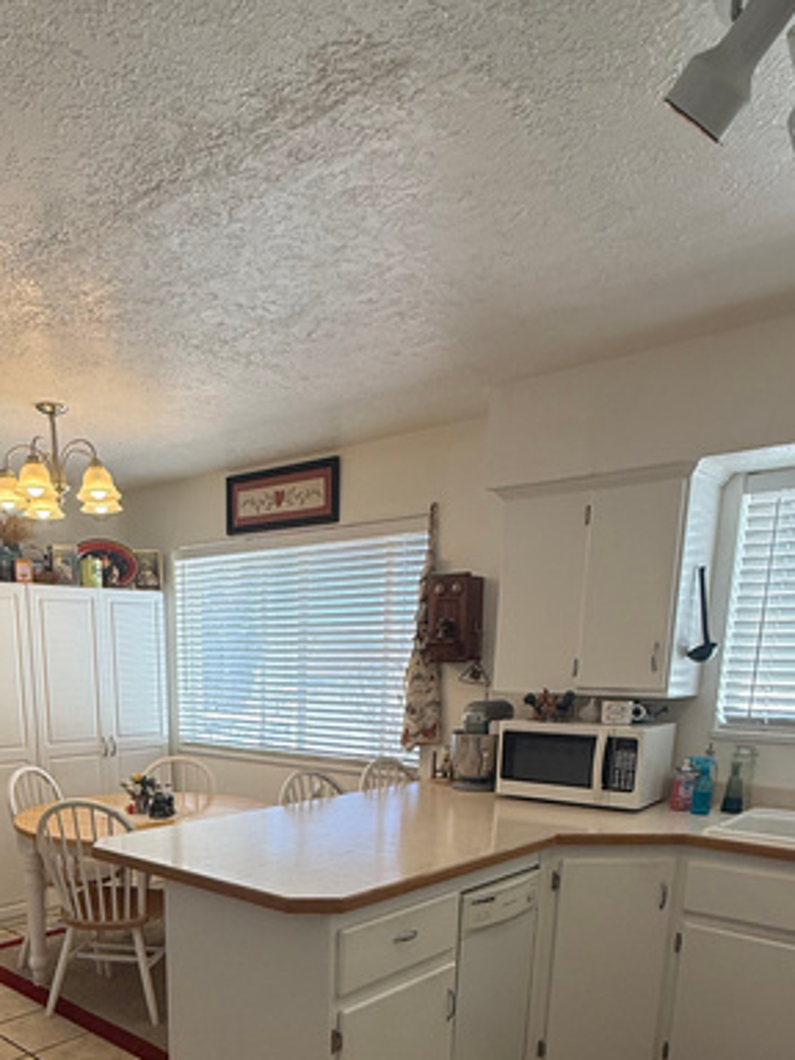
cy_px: 861
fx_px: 857
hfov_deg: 49.0
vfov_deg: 58.2
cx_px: 273
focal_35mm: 28
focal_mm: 2.22
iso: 64
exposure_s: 1/170
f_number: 2.2
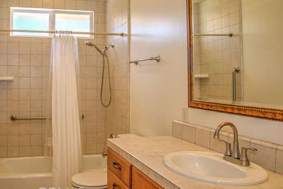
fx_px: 252
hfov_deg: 57.8
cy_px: 75
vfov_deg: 40.9
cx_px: 103
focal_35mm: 32
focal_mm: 24
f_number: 9
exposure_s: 1/15
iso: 200
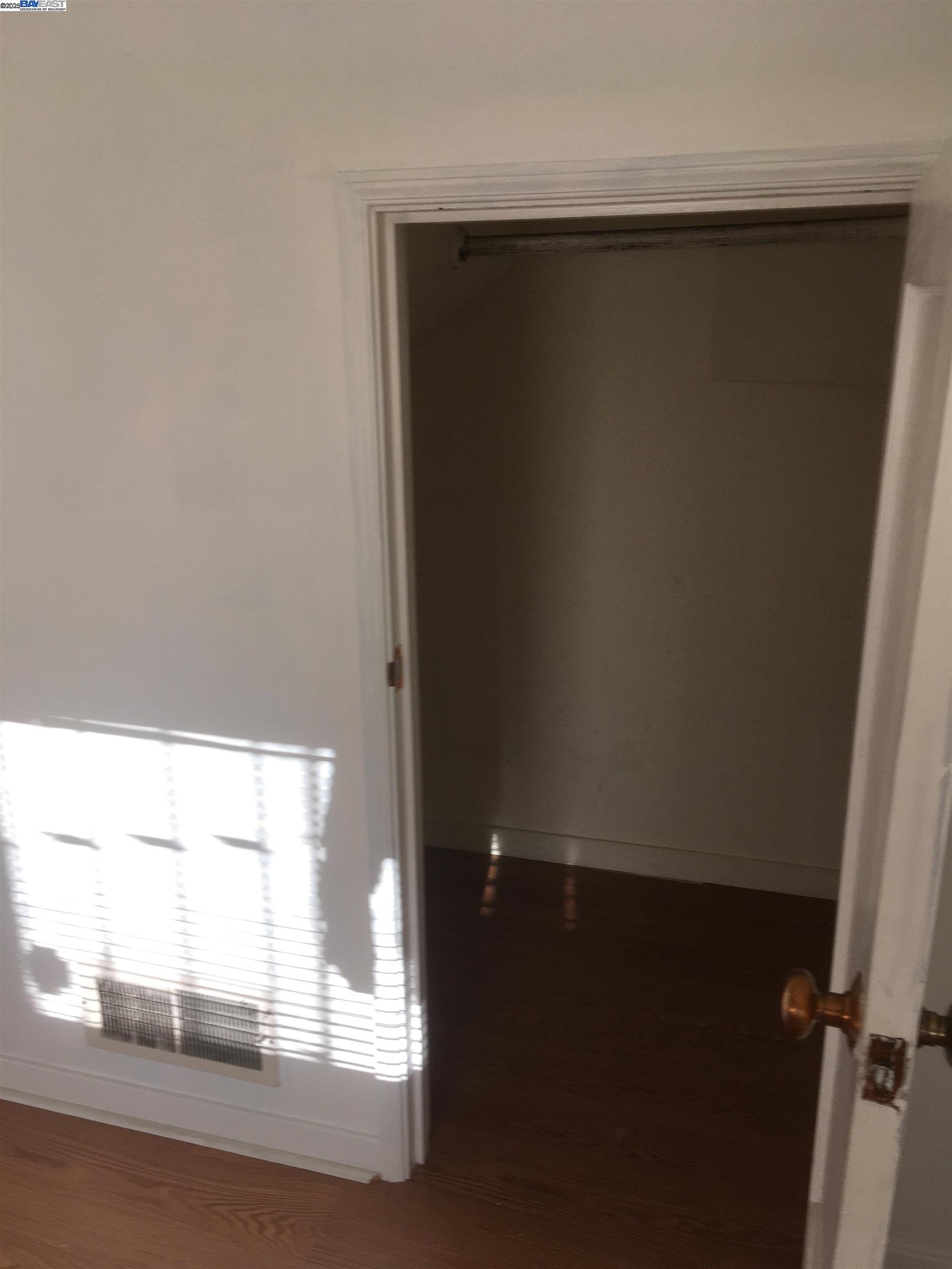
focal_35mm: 29
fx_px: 1063
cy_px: 634
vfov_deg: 61.7
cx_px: 476
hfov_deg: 48.2
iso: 32
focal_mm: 4.15
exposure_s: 1/60
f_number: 2.2
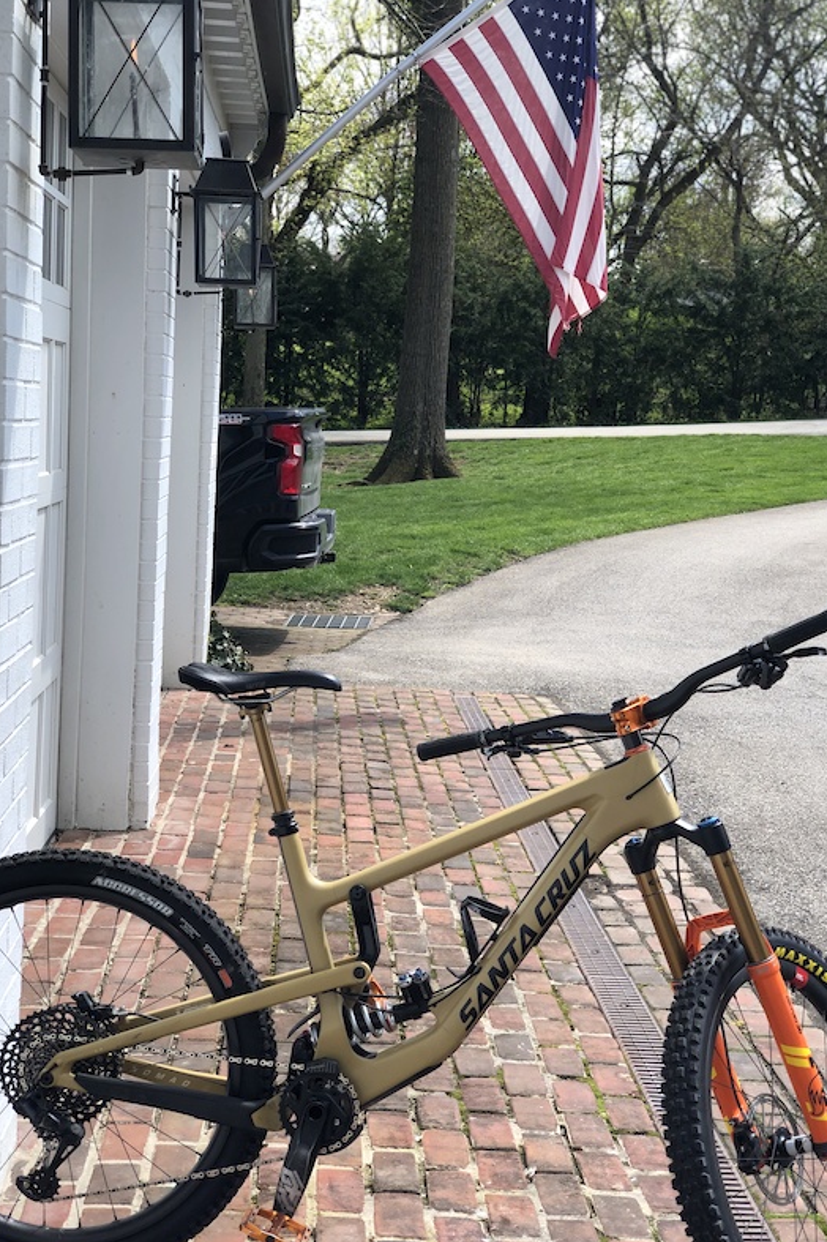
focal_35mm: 55
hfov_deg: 24.6
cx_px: 434
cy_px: 615
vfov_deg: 36.3
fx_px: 1897
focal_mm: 6
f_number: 2.4
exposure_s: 1/338
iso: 16
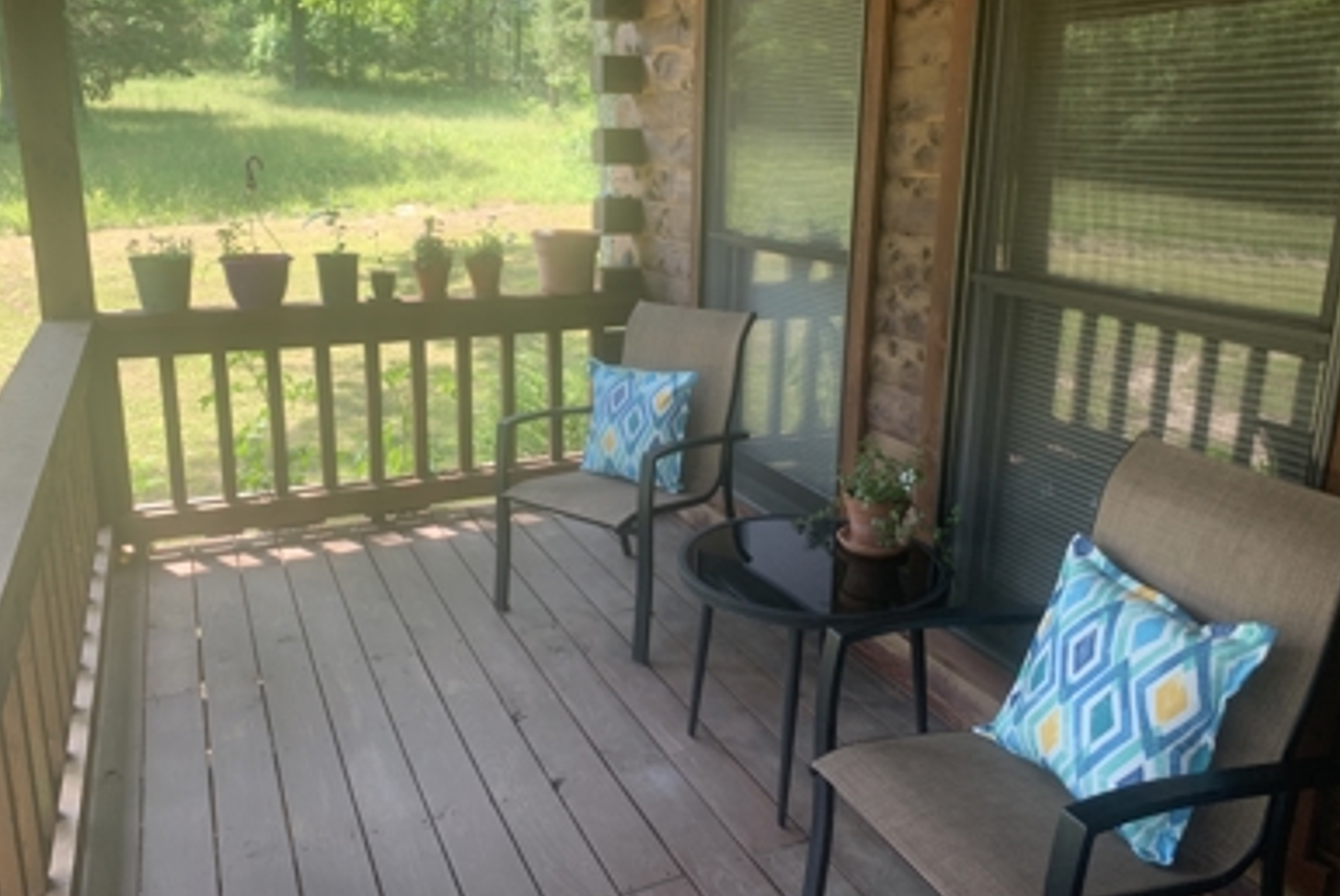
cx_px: 663
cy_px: 413
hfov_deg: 65.4
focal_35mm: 28
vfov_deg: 46.4
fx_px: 1043
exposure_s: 1/122
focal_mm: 4.25
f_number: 1.8
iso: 32
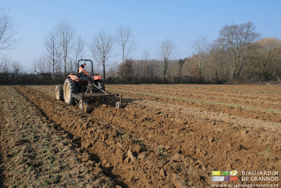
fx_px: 211
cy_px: 94
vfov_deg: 47.9
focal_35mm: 27
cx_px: 140
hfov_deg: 67.4
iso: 320
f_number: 8
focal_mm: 18
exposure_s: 1/420
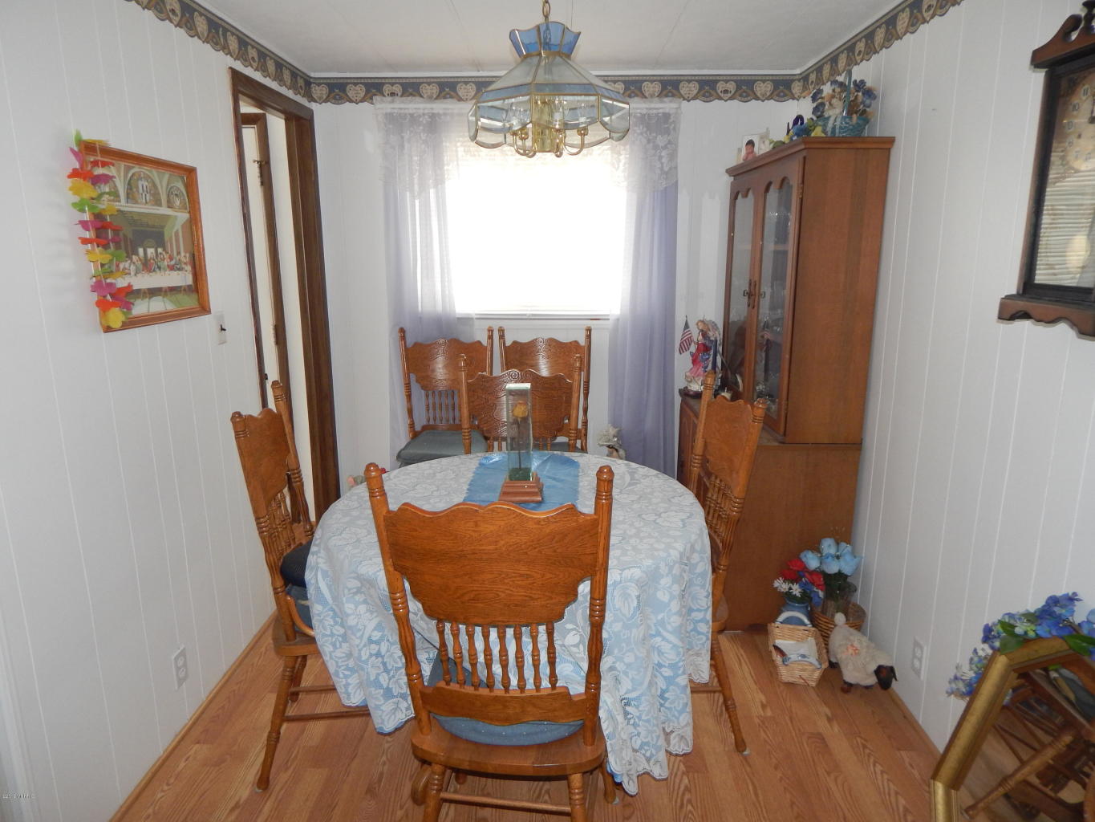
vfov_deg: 58.9
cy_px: 411
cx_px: 548
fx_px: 728
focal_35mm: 23
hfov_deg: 73.9
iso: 200
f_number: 3
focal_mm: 4
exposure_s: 1/30
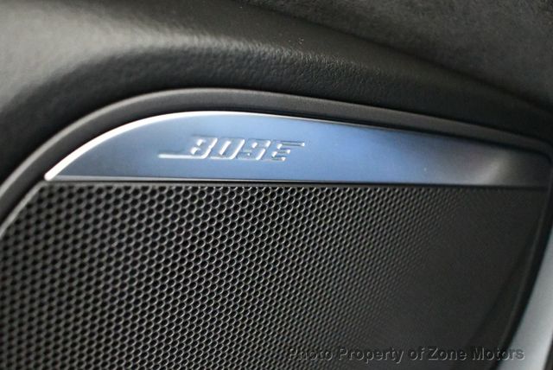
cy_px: 185
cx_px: 276
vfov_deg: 36.9
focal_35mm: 36
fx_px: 553
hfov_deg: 53.1
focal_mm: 18
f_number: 3.5
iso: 12800
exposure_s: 1/60
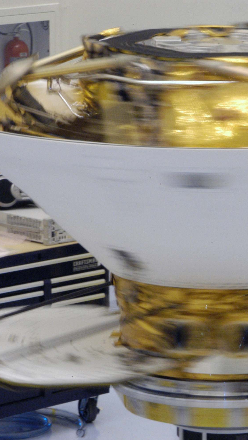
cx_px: 225
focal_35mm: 249
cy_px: 221
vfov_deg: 8.7
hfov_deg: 4.9
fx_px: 2909
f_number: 29
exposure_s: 1.6
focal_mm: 105
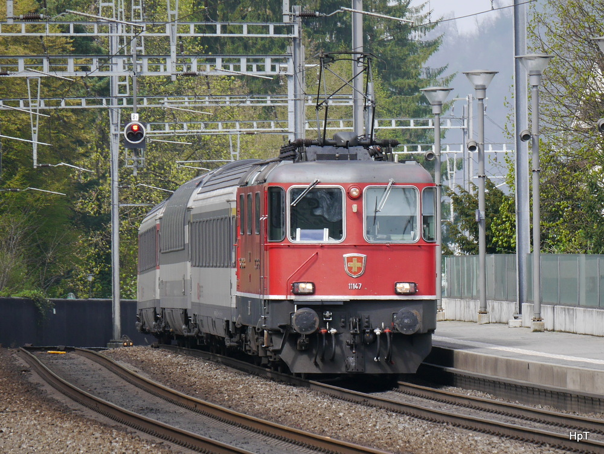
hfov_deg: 6.6
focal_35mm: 300
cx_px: 302
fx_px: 5237
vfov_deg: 5.0
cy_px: 227
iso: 160
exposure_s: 1/320
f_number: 5.6
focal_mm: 150
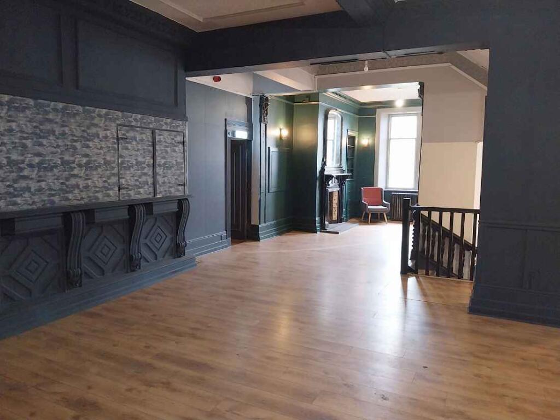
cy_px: 210
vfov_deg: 53.1
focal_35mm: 26
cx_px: 280
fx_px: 421
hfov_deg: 67.3
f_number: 1.8
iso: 320
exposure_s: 1/33.3
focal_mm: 4
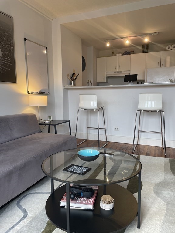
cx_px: 88
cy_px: 116
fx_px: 175
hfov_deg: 53.1
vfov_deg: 67.3
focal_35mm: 26
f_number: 1.6
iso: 64
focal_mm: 4.2
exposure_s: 1/120
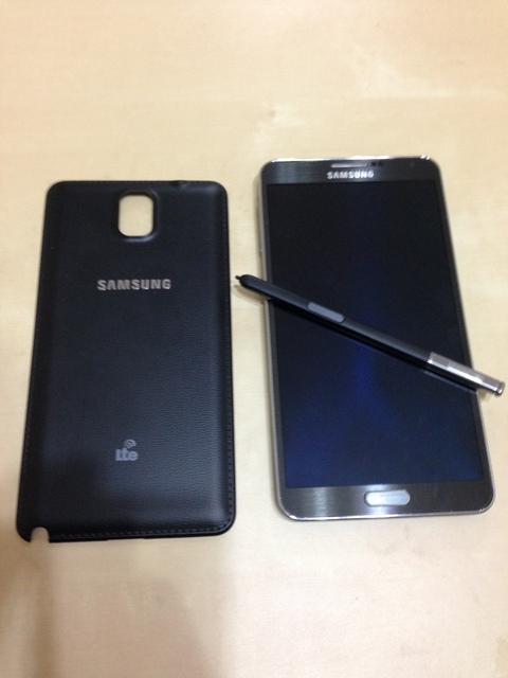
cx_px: 254
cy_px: 339
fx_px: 646
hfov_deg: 42.9
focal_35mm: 33
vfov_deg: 55.4
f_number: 2.4
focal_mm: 4.12
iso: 250
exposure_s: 1/20
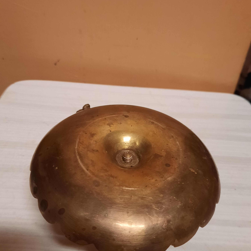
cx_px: 127
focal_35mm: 33
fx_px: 271
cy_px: 136
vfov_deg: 49.7
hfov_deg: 49.7
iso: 250
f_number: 2
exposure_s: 1/33
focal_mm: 4.6
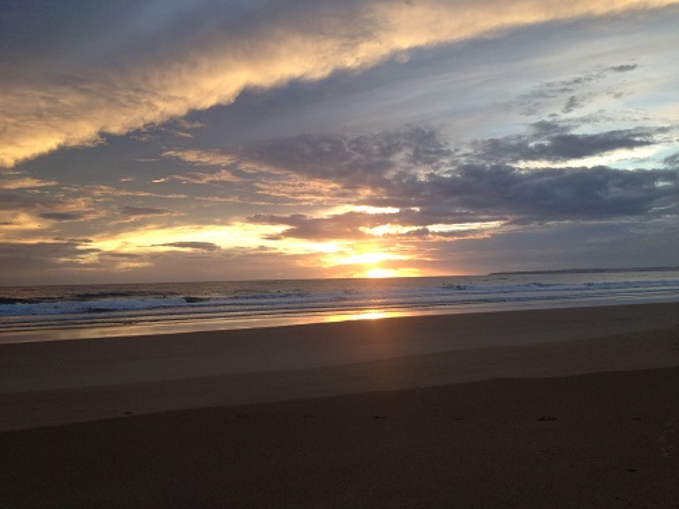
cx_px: 340
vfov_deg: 40.7
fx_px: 687
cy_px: 254
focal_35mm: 35
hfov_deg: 52.6
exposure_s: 1/262
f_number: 2.4
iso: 50
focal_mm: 4.28
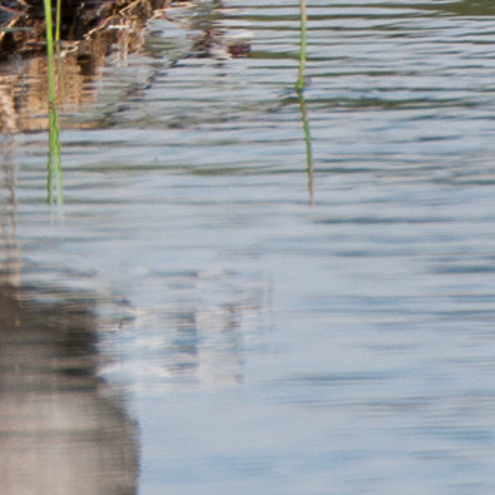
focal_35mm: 4203
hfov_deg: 0.4
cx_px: -474
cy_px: -160
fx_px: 67997
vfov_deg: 0.4
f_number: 5.6
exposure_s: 1/1000
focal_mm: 550
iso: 200
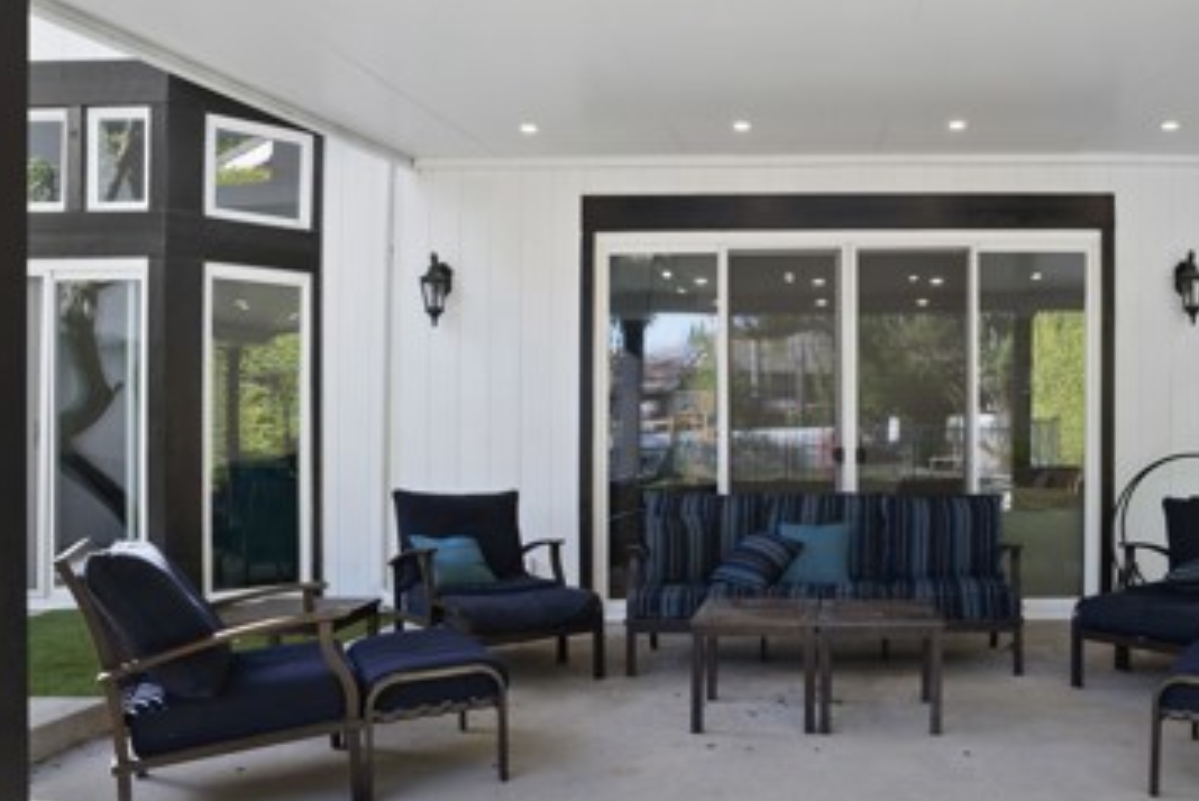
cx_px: 829
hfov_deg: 65.0
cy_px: 429
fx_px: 900
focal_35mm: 27
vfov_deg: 48.0
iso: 80
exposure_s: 1/3
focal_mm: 16
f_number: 8
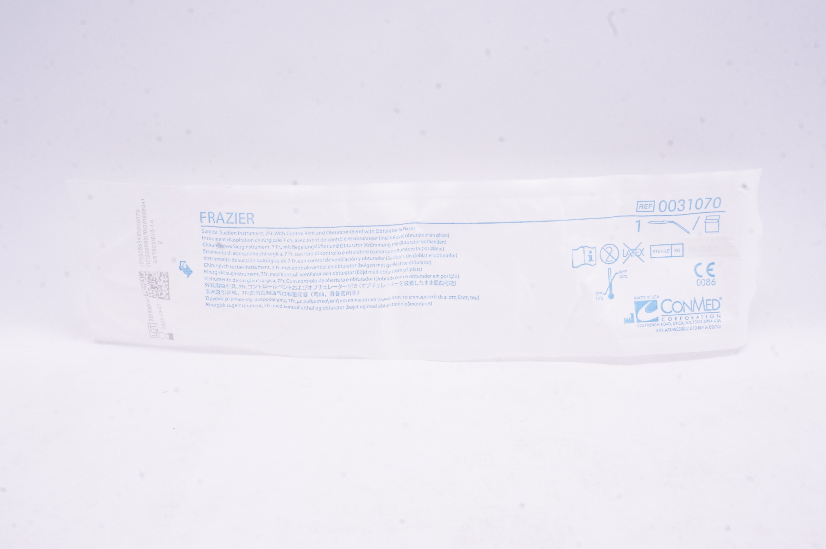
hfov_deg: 48.0
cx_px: 413
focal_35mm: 40
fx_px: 928
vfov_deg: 32.9
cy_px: 274
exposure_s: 1/20
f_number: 22
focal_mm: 27
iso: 1600
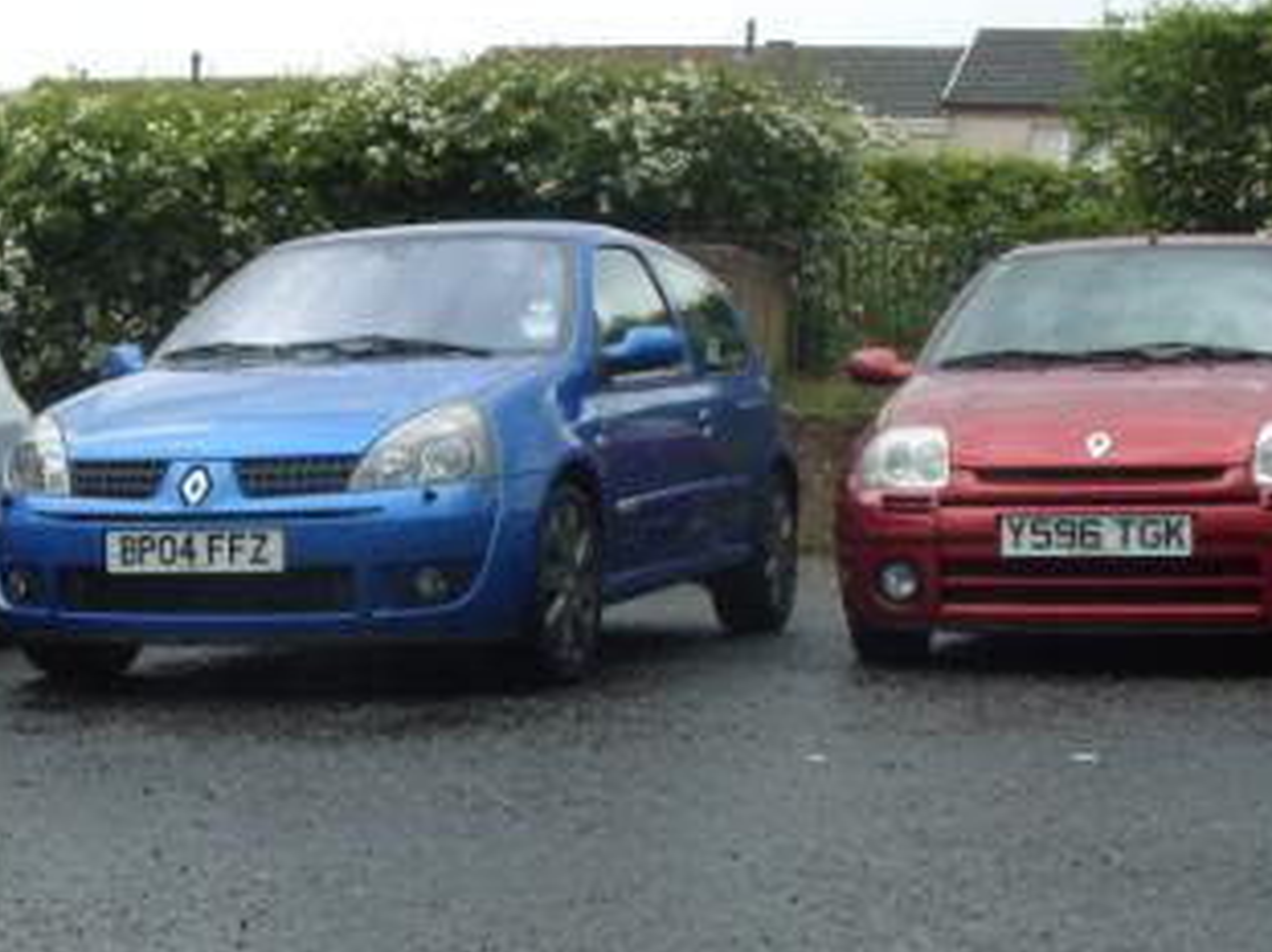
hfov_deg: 26.4
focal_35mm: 72
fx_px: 2645
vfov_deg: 20.4
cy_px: 637
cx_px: 209
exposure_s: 1/45
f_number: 5.3
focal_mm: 7.8
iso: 80
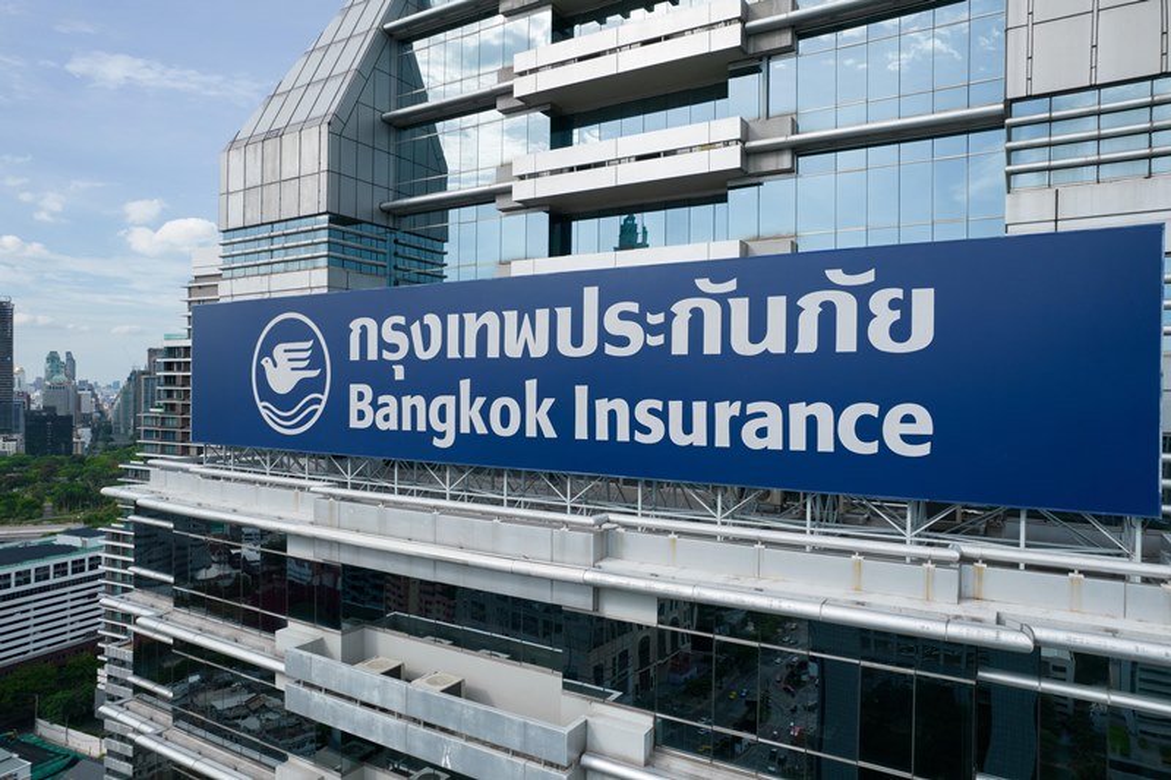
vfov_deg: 57.2
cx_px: 586
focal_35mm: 22
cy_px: 390
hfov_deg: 78.6
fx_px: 715
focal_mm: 8.38
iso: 110
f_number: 2.8
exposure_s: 1/1500
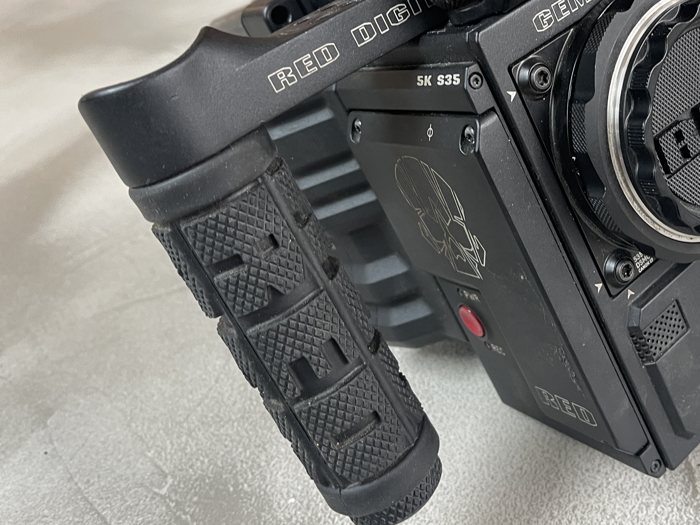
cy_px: 165
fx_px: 849
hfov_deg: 43.3
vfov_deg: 34.0
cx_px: 530
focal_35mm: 42
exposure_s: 1/77
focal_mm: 5.1
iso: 125
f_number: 1.6
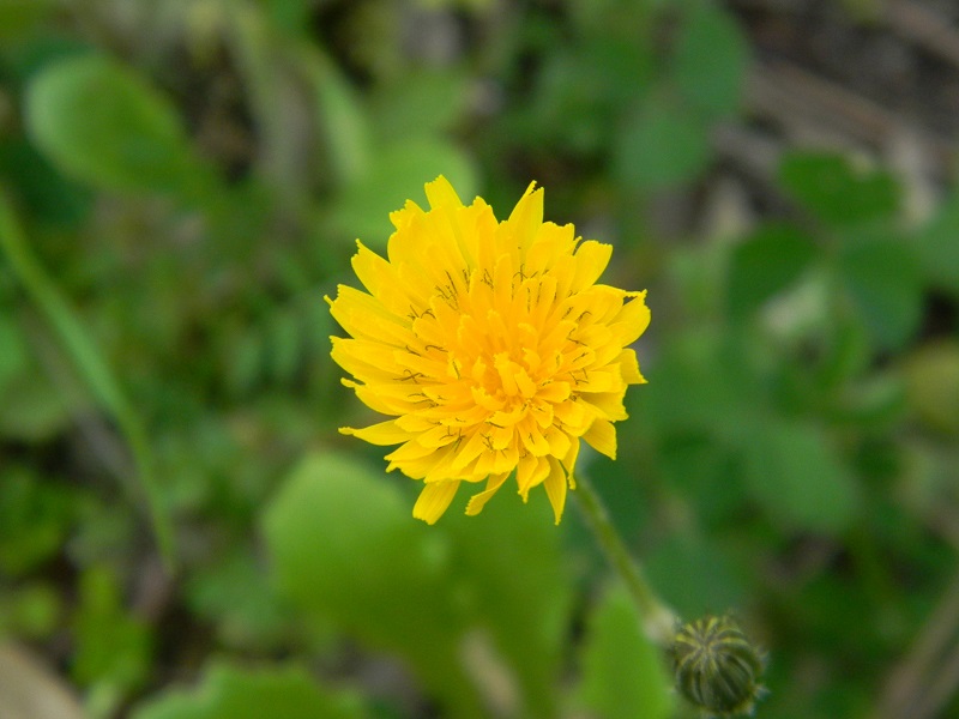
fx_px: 2299
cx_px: 480
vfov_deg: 17.8
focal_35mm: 83
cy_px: 360
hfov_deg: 23.6
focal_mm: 15.1
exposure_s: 1/124
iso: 236
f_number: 4.5
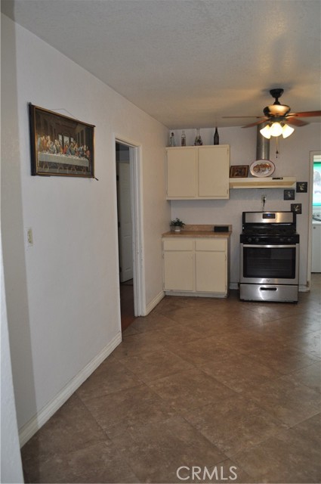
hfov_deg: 47.8
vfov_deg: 67.4
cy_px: 242
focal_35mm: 27
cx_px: 160
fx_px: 362
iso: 500
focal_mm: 18
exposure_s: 1/125
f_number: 3.5
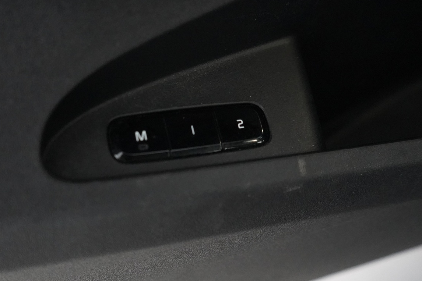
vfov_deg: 32.6
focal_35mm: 41
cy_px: 131
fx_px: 481
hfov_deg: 47.3
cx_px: 189
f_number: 3.5
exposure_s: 1/80
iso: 12800
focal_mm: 29
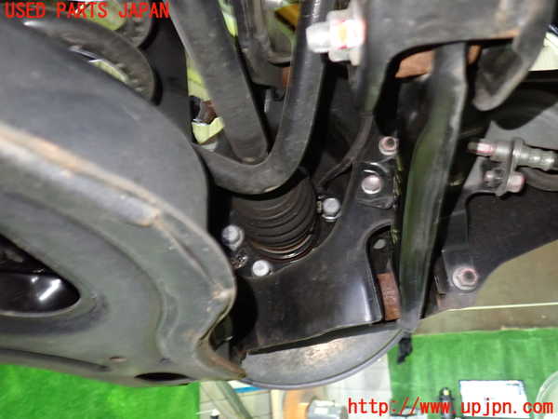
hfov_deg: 60.0
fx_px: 484
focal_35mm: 30
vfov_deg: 46.8
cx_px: 279
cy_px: 210
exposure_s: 1/15
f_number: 2.3
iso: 800
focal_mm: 5.4
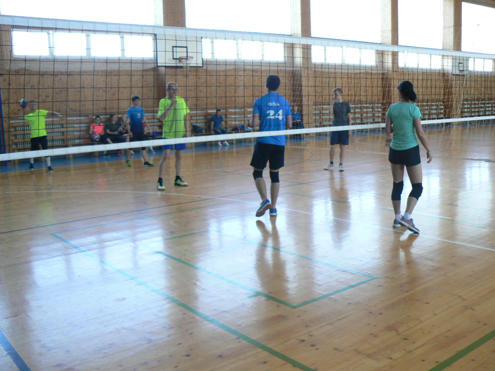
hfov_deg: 51.4
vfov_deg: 39.7
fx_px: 515
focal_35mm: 36
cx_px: 248
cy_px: 186
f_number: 2.8
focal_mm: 6
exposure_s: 1/80
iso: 200
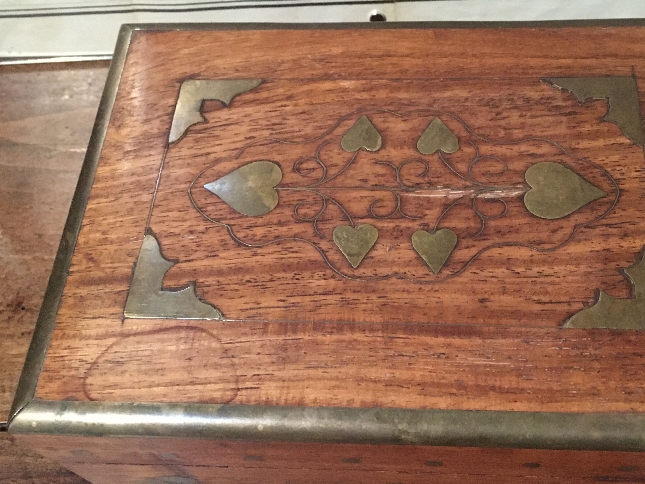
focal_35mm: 38
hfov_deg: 48.7
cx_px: 387
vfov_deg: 37.7
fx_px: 708
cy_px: 244
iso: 320
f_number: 2.2
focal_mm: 4.15
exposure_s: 1/17
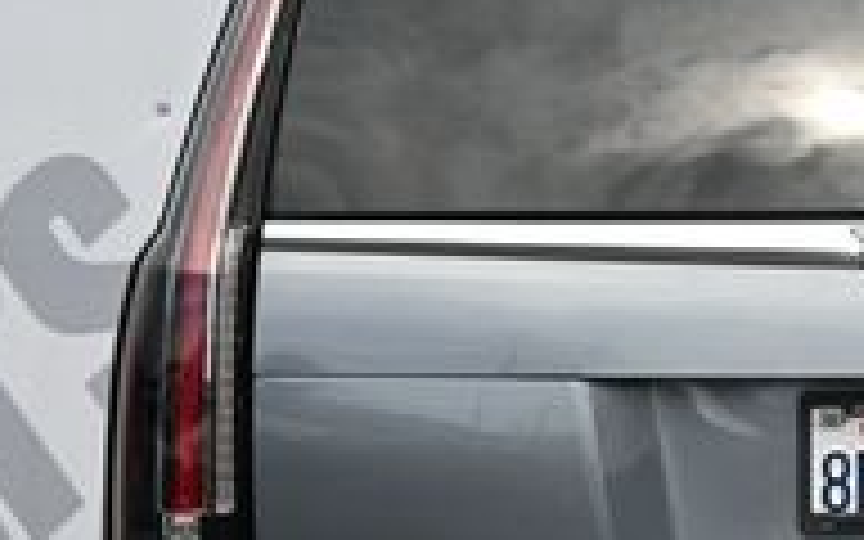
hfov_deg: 8.9
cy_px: 432
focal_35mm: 234
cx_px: 950
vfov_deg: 5.6
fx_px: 5510
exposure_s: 1/250
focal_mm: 46
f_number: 6
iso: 160
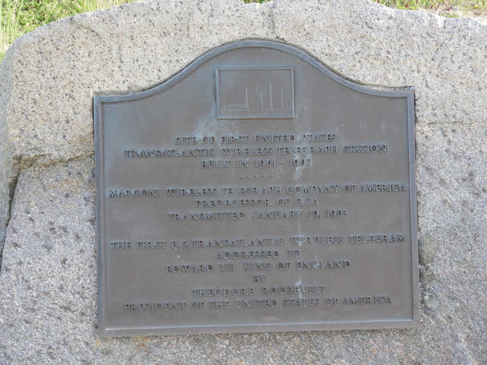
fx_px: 633
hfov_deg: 42.1
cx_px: 244
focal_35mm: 45
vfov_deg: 32.2
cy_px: 182
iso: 100
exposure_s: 1/125
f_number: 4
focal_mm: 8.1
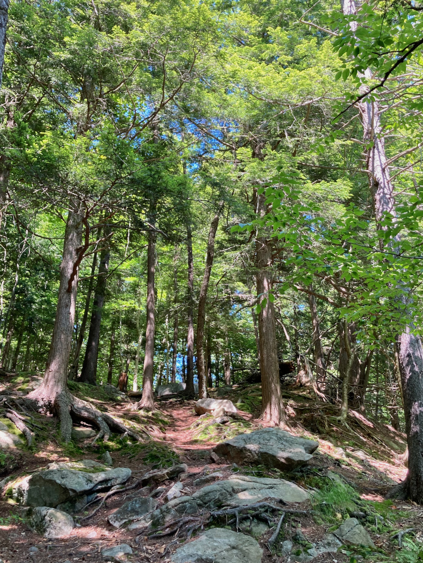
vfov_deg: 63.4
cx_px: 212
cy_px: 282
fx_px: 456
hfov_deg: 49.8
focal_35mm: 28
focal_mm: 3.99
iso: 50
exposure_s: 1/121
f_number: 1.8
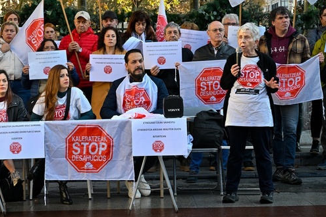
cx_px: 111
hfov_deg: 22.3
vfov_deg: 15.0
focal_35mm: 91
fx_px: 824
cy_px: 76
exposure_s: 1/200
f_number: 7.1
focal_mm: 62
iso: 400
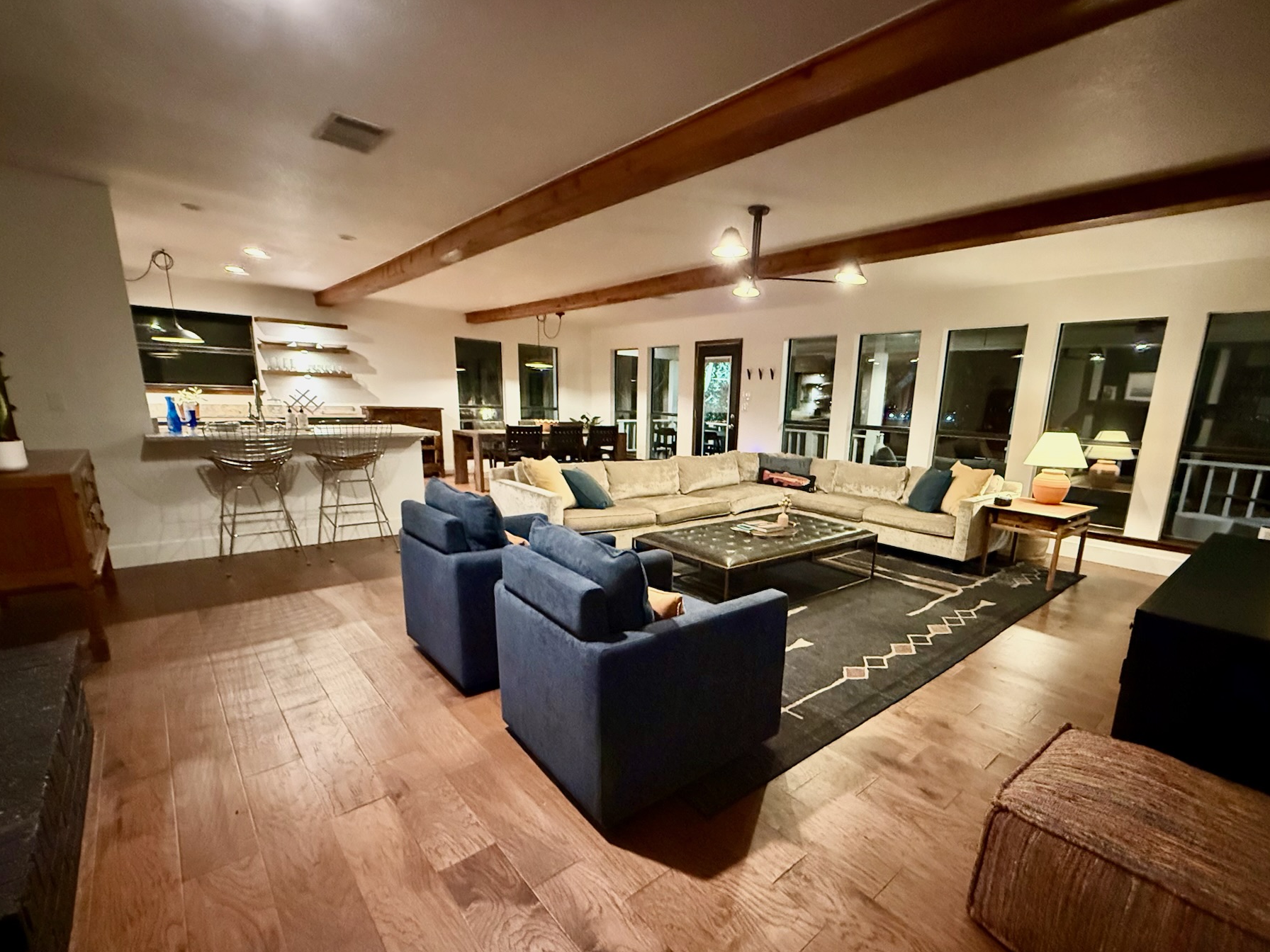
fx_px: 587
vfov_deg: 77.8
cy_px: 531
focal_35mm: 16
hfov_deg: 94.2
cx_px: 698
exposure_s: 1/40
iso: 1600
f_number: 2.2
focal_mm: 2.22
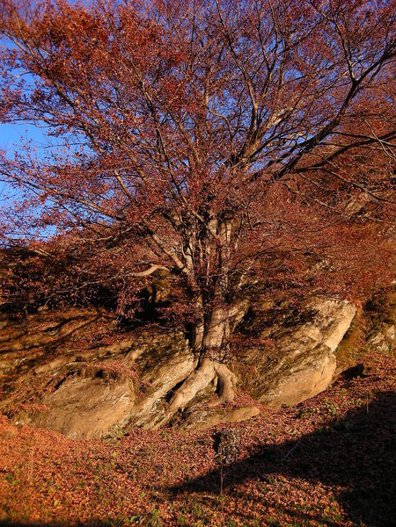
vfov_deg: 52.6
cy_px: 264
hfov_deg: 40.7
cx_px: 198
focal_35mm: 35
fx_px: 534
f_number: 3.4
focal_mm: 7.5
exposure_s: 1/114
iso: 64
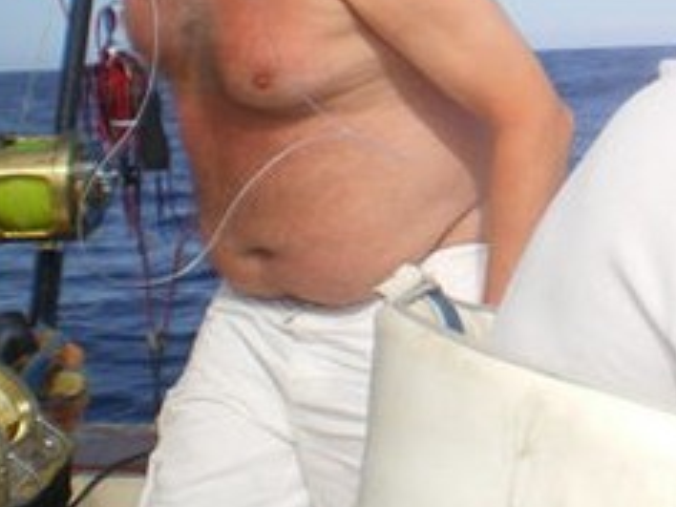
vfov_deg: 15.1
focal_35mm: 96
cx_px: 874
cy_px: -9
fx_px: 1875
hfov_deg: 19.0
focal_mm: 6.3
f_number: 4.6
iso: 50
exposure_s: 1/400
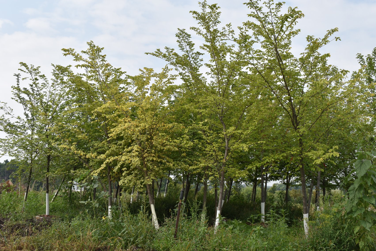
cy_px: 126
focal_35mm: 38
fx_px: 392
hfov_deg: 51.3
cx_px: 188
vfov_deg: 35.5
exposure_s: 1/200
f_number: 9
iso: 100
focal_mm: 25
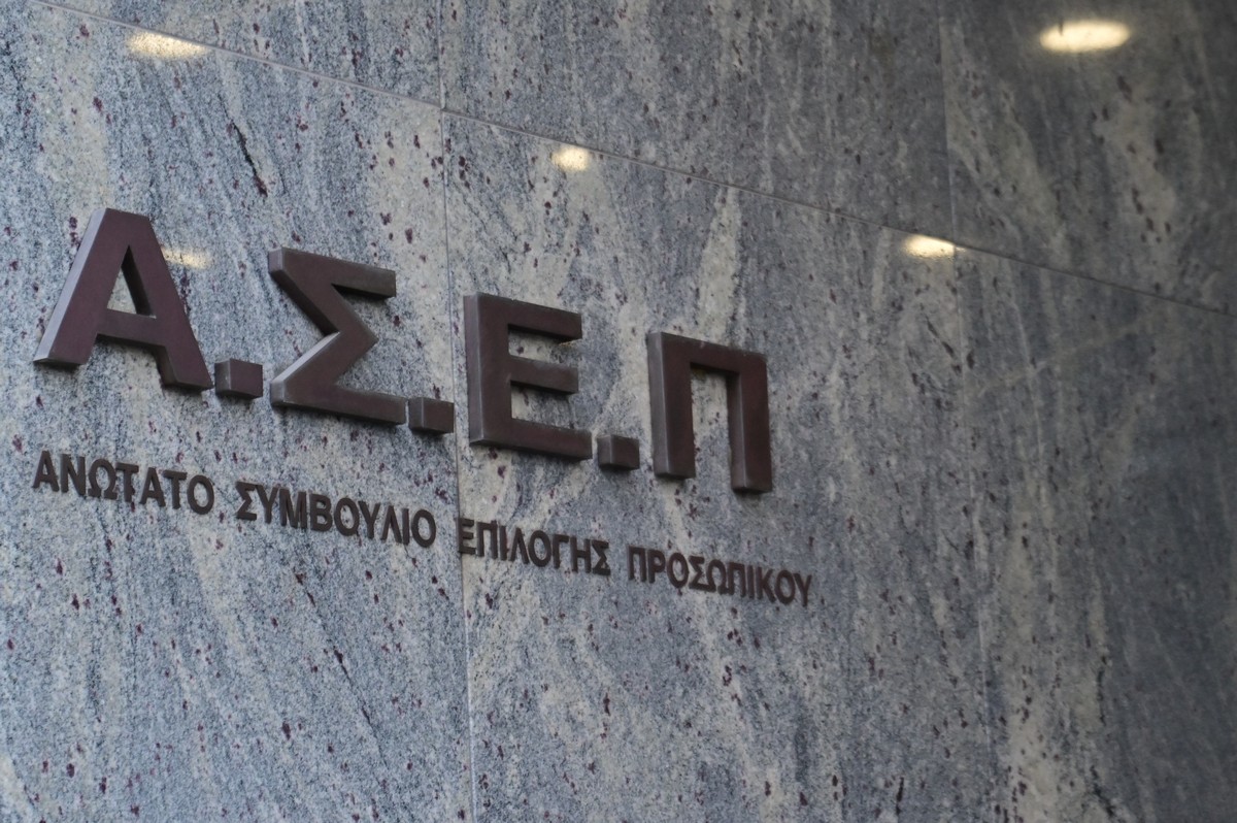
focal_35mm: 105
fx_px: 3605
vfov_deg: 13.0
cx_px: 618
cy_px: 412
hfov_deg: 19.5
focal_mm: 70
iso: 640
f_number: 4
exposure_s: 1/320
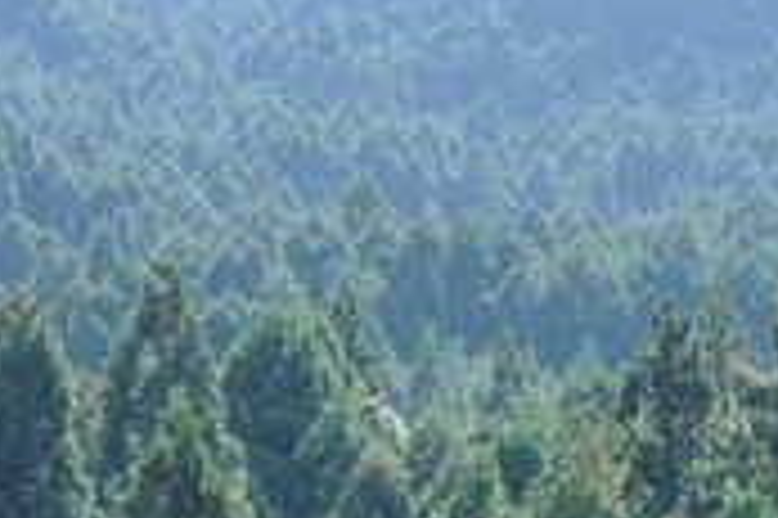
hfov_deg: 8.2
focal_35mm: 248
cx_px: 899
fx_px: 5354
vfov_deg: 5.5
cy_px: 766
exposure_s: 1/60
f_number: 10
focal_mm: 28
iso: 200
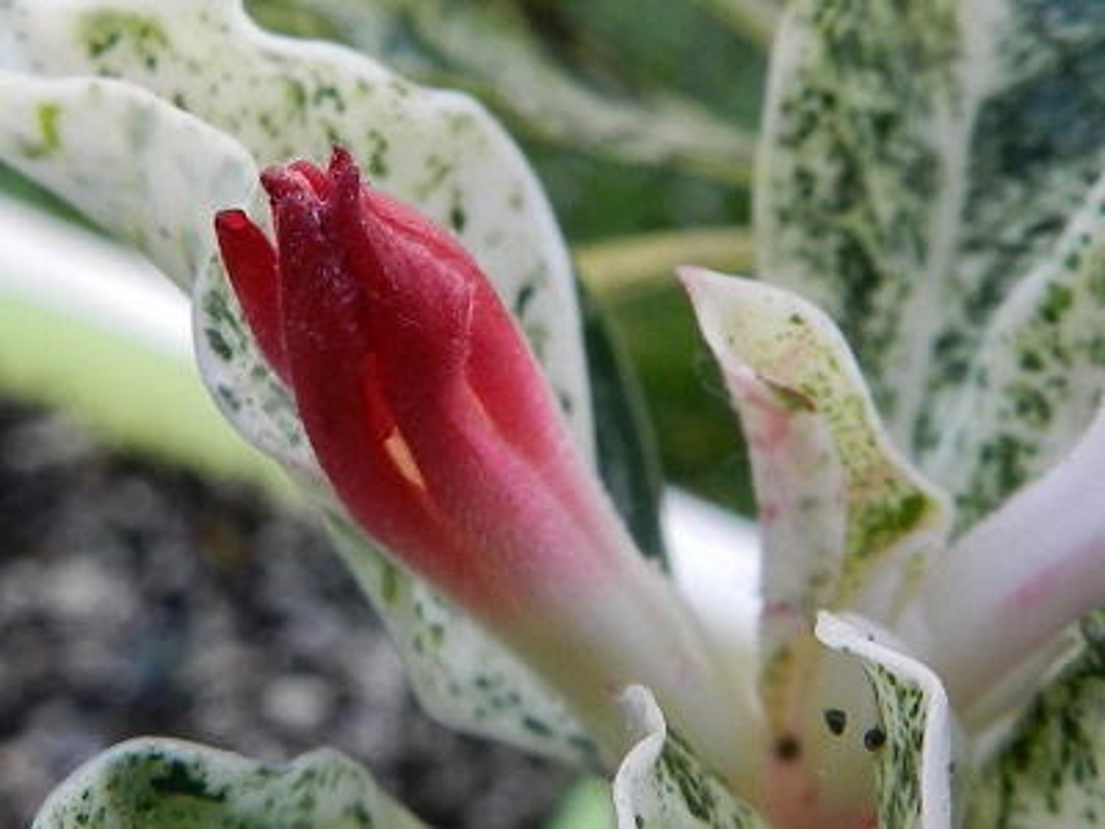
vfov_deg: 58.9
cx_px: 552
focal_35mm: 23
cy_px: 414
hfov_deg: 73.9
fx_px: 734
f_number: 3.4
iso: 160
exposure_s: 1/100
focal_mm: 4
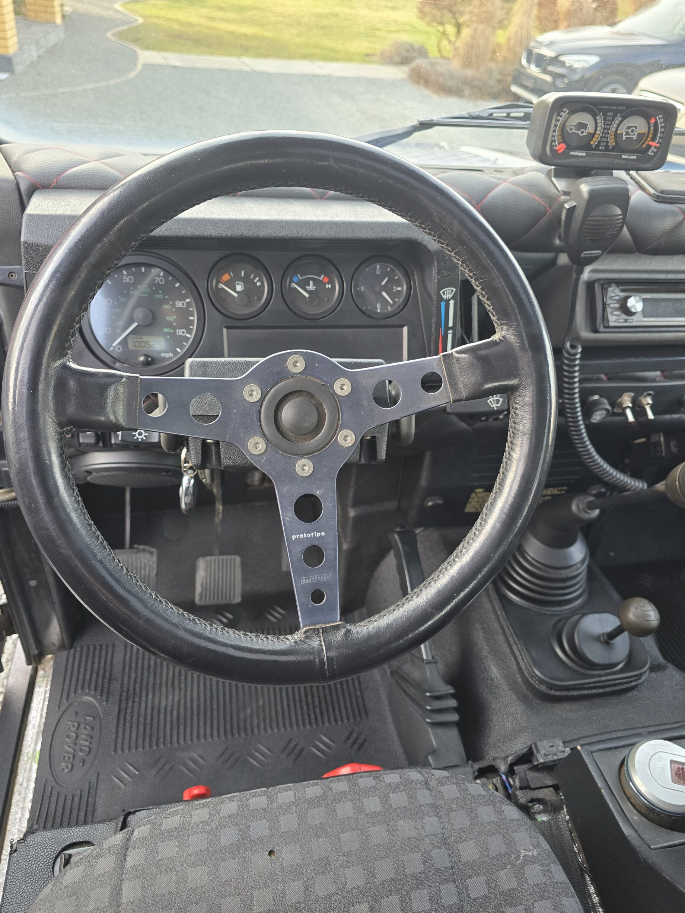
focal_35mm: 24
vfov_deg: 71.6
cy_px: 441
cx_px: 357
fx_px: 633
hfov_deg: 56.8
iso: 160
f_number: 1.7
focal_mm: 6.3
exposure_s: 1/180
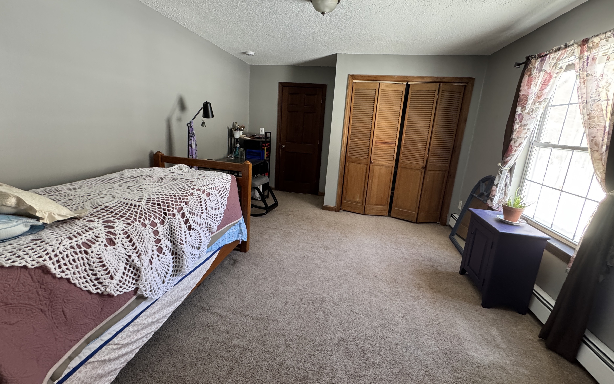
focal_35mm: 15
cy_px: 178
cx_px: 307
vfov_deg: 74.7
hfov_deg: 101.5
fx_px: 251
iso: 320
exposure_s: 1/96
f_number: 2.2
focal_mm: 2.22
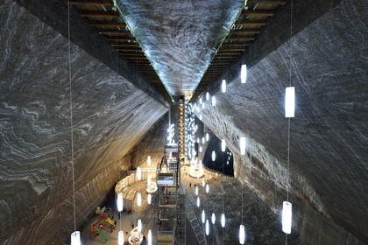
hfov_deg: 104.3
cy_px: 122
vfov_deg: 81.2
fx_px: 143
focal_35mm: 14
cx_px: 184
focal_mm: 14
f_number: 7.1
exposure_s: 1/4
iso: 800
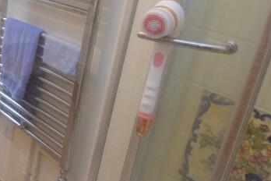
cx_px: -94
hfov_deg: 29.2
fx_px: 399
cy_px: 79
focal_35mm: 53
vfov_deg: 25.5
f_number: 4
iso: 800
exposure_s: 1/60
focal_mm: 12
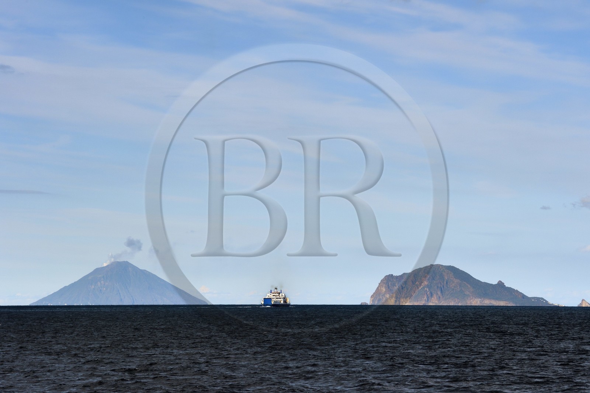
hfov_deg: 15.8
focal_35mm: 130
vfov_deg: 10.5
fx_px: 2129
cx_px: 295
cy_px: 196
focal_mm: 130
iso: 200
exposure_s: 1/500
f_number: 14
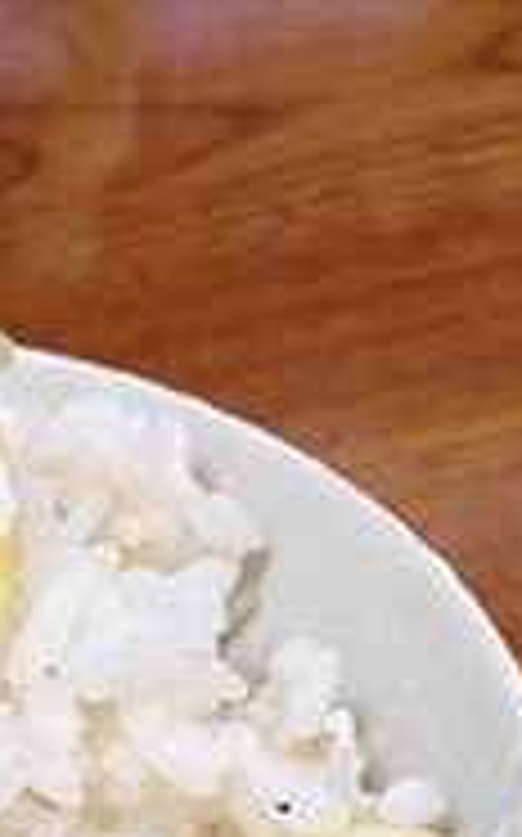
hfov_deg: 14.2
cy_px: 1008
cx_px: -36
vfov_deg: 21.4
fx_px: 2052
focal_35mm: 90
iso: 250
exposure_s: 1/20
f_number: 2.4
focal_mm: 4.28
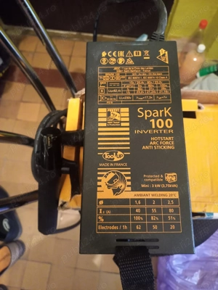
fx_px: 210
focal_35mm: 25
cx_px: 109
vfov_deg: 69.4
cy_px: 145
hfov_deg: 54.9
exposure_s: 1/20
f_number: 1.8
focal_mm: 4.65
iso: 1250
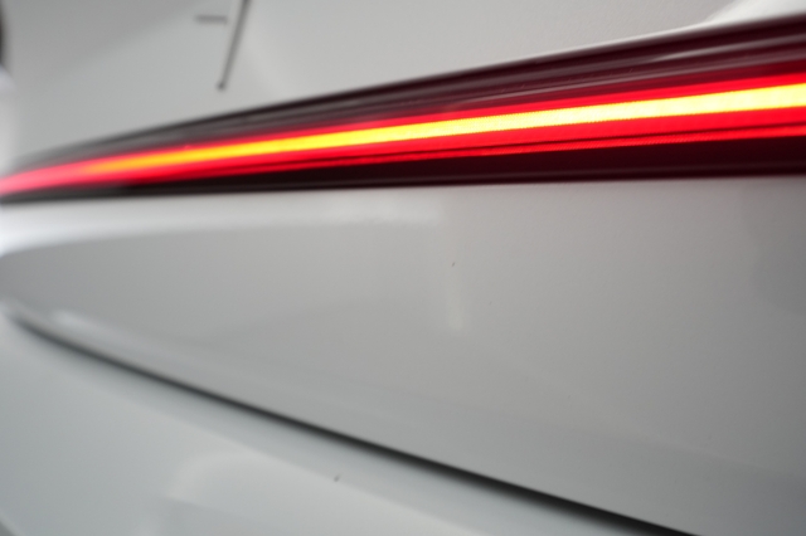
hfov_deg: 65.5
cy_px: 268
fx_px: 627
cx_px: 403
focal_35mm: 28
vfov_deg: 46.4
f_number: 4.5
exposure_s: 1/100
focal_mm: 28
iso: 1000
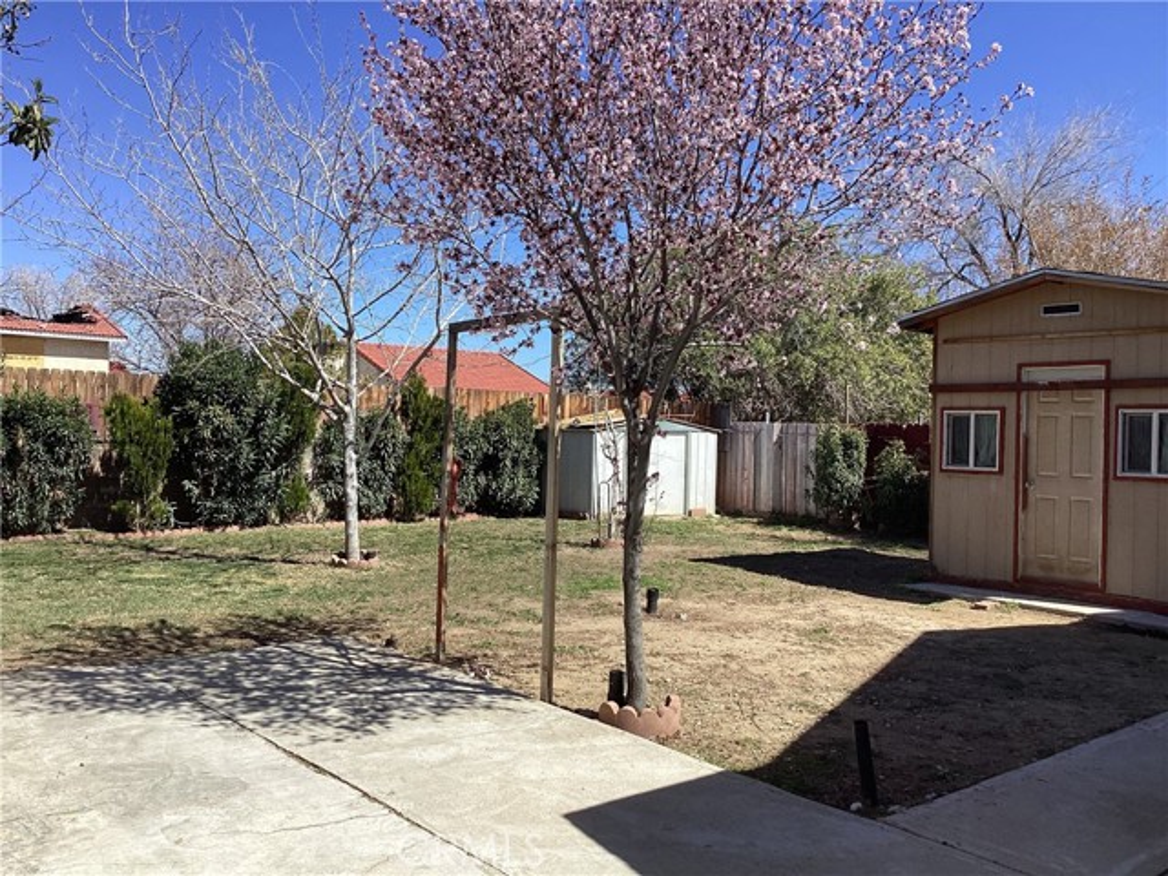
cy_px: 438
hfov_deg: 58.4
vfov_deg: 45.4
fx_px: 1046
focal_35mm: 31
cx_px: 584
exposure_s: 1/1314
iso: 25
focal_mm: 3.3
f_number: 2.4
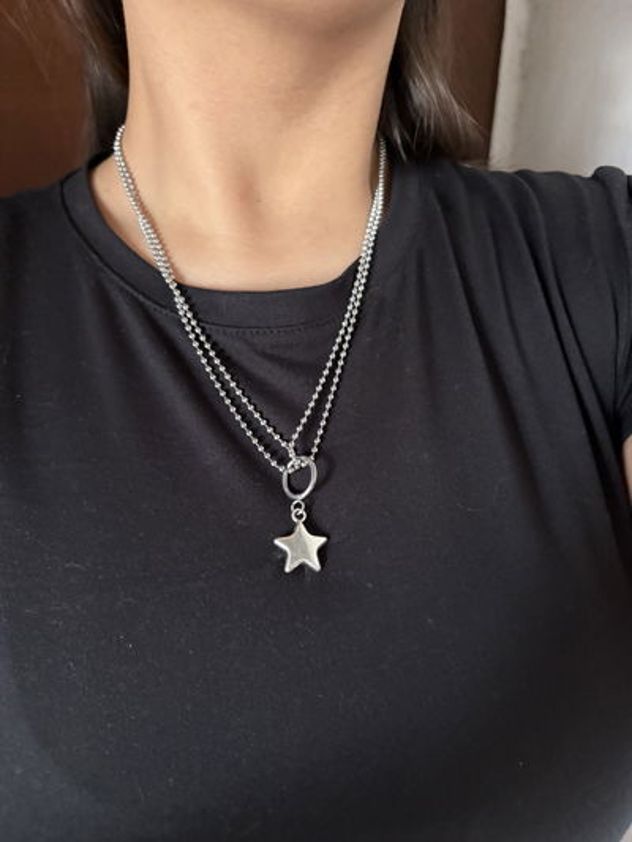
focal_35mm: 26
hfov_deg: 53.1
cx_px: 316
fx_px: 633
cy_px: 421
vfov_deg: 67.3
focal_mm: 5.96
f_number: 1.6
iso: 500
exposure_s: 1/60
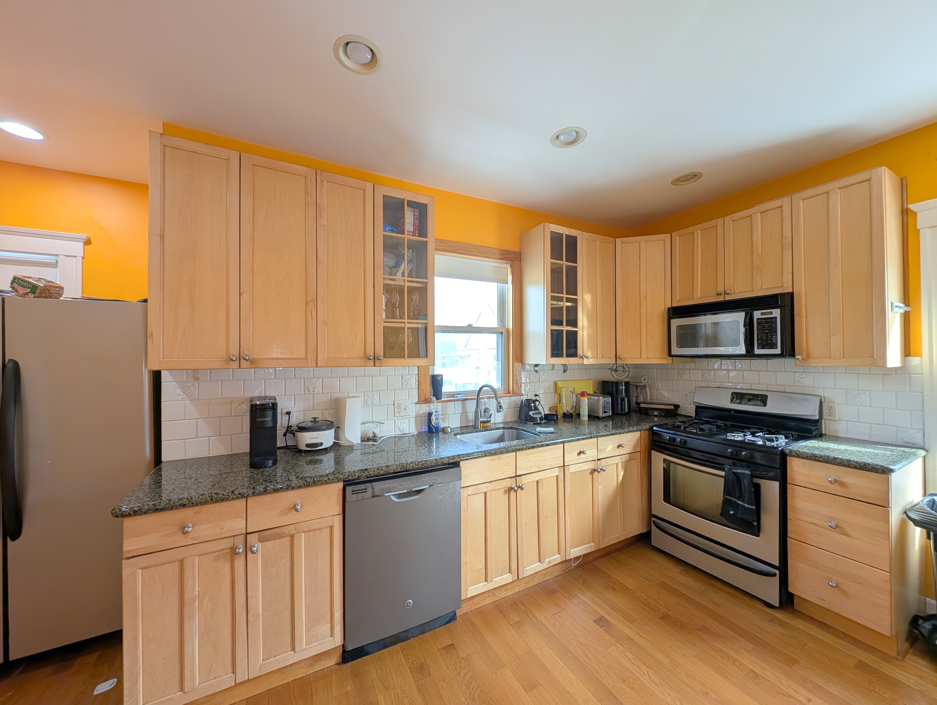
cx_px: 468
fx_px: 325
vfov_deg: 94.6
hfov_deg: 110.5
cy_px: 352
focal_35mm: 12
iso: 69
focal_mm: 2.23
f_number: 1.95
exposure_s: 1/120
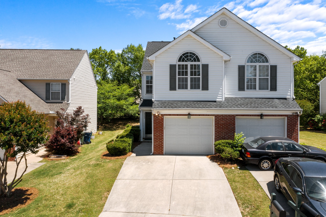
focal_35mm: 28
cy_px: 108
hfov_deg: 65.5
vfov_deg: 46.4
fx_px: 253
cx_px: 163
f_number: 8
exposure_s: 1/320
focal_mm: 10.26
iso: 100
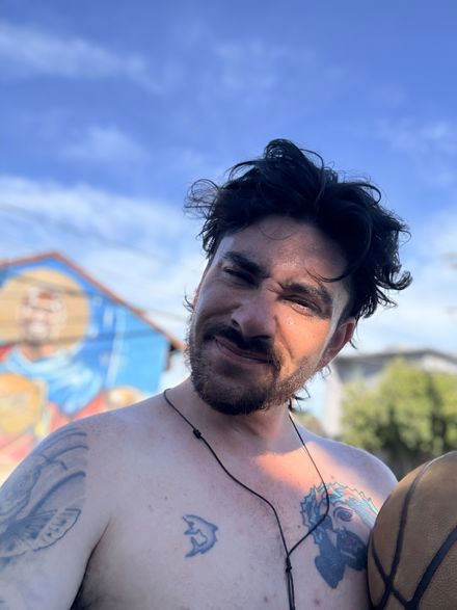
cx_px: 228
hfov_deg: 46.8
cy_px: 305
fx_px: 528
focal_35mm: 30
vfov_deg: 60.0
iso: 40
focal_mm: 2.69
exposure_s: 1/607
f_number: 1.9
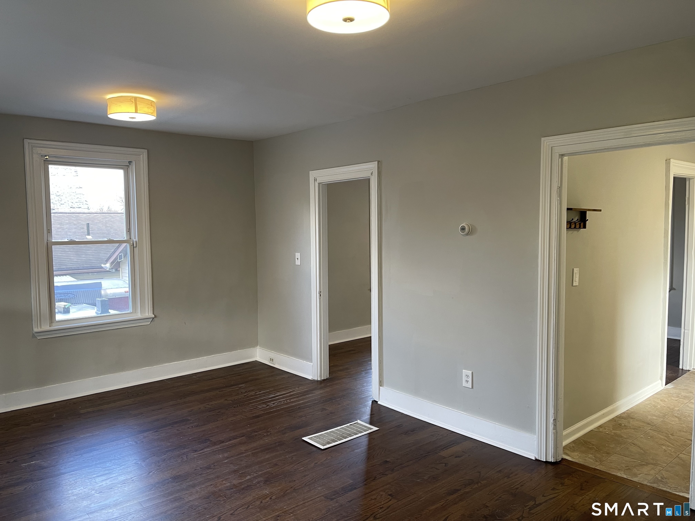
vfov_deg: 54.9
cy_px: 260
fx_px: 502
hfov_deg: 69.4
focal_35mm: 25
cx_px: 348
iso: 80
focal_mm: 5.1
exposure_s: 1/60
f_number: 1.6
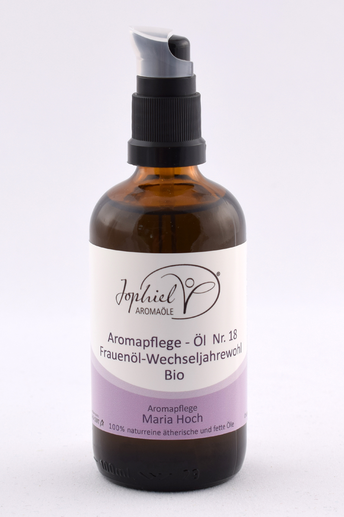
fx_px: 1032
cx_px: 172
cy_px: 258
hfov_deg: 18.9
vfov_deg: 28.1
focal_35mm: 72
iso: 100
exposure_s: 1/100
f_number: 8
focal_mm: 48
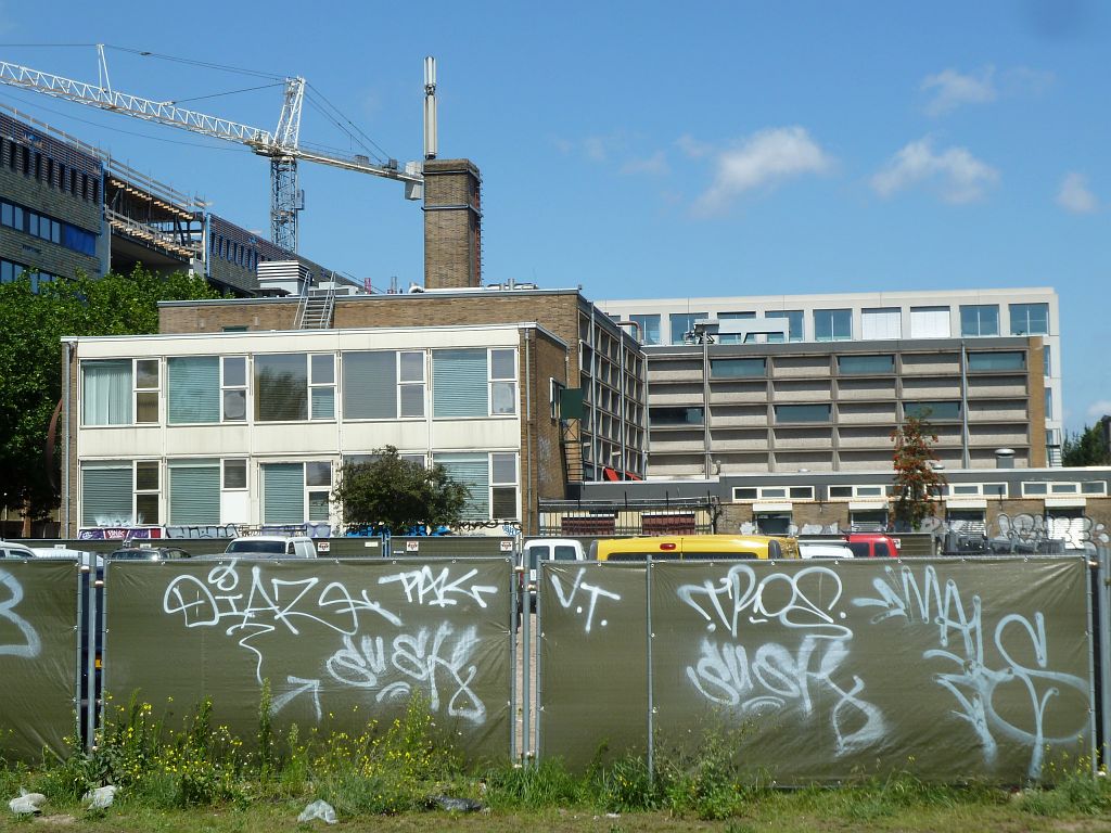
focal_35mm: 59
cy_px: 416
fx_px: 1894
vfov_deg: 24.8
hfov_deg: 32.7
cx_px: 556
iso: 80
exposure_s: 1/400
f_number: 5
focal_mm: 9.7
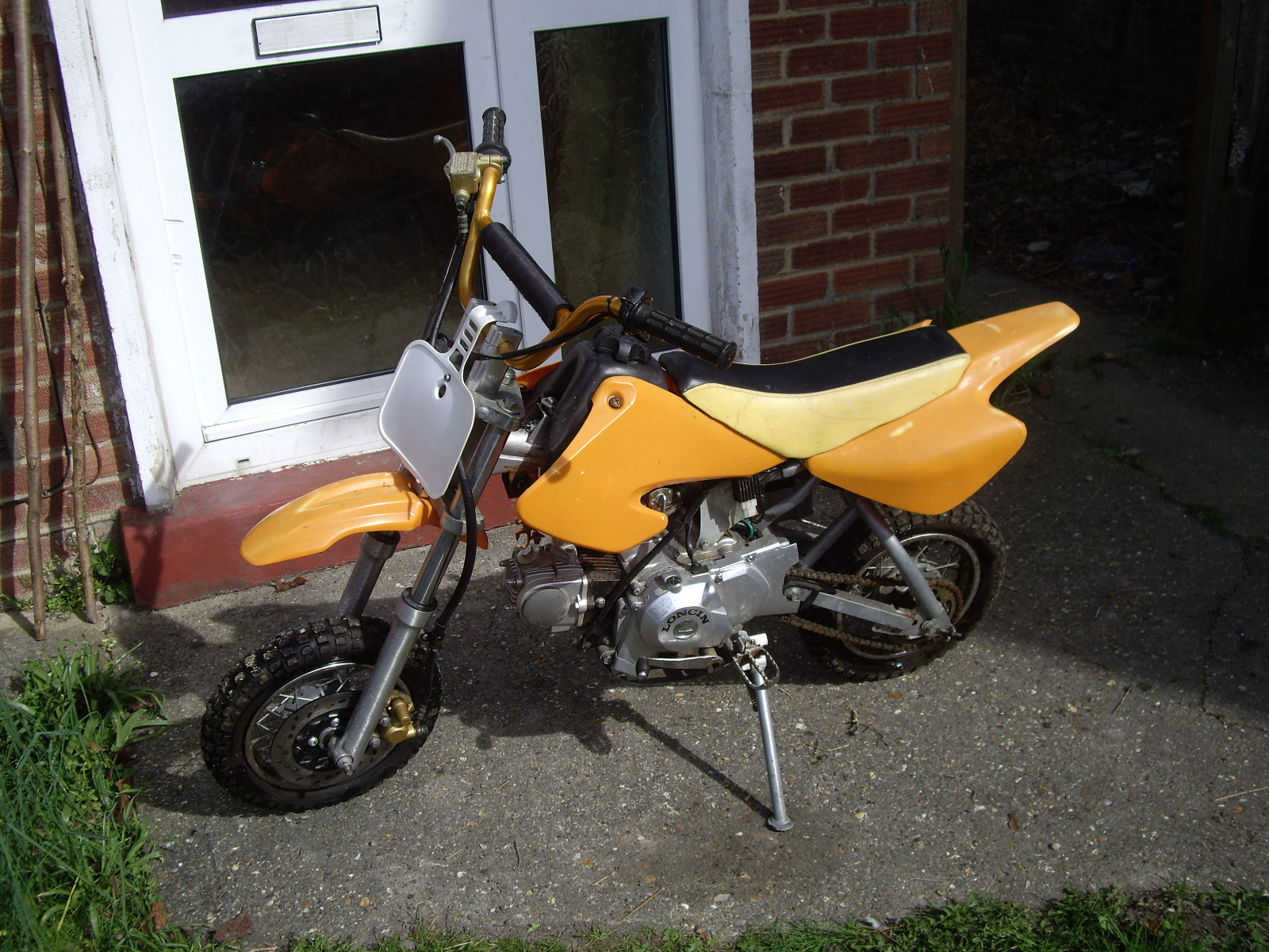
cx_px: 634
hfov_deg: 49.0
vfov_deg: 37.7
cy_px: 476
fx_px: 1393
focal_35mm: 38
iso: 50
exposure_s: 1/250
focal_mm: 7.9
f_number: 5.6
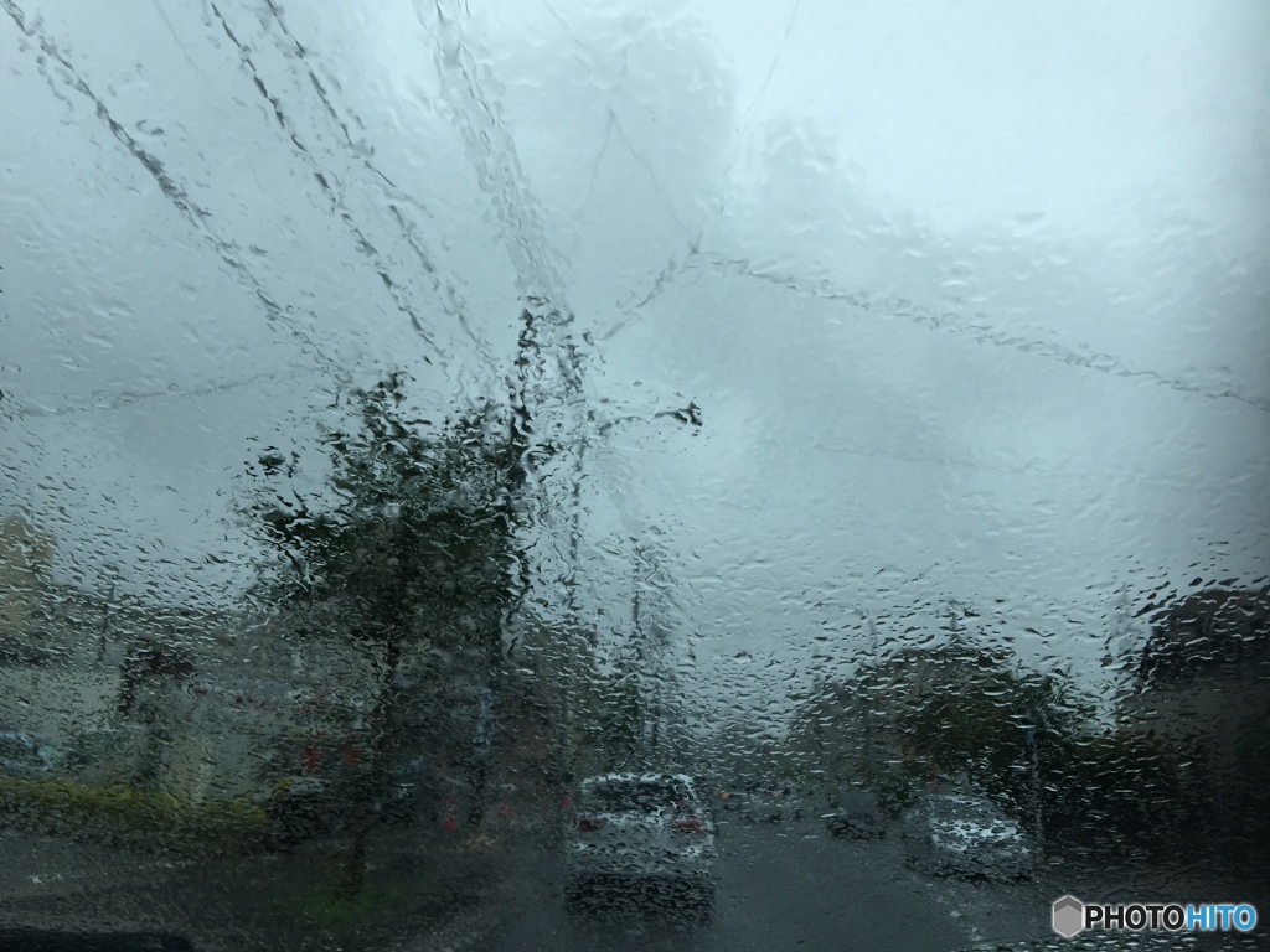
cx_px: 635
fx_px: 1064
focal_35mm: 29
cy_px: 476
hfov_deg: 61.7
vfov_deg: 48.2
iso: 32
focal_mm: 4.15
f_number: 2.2
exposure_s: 1/2083
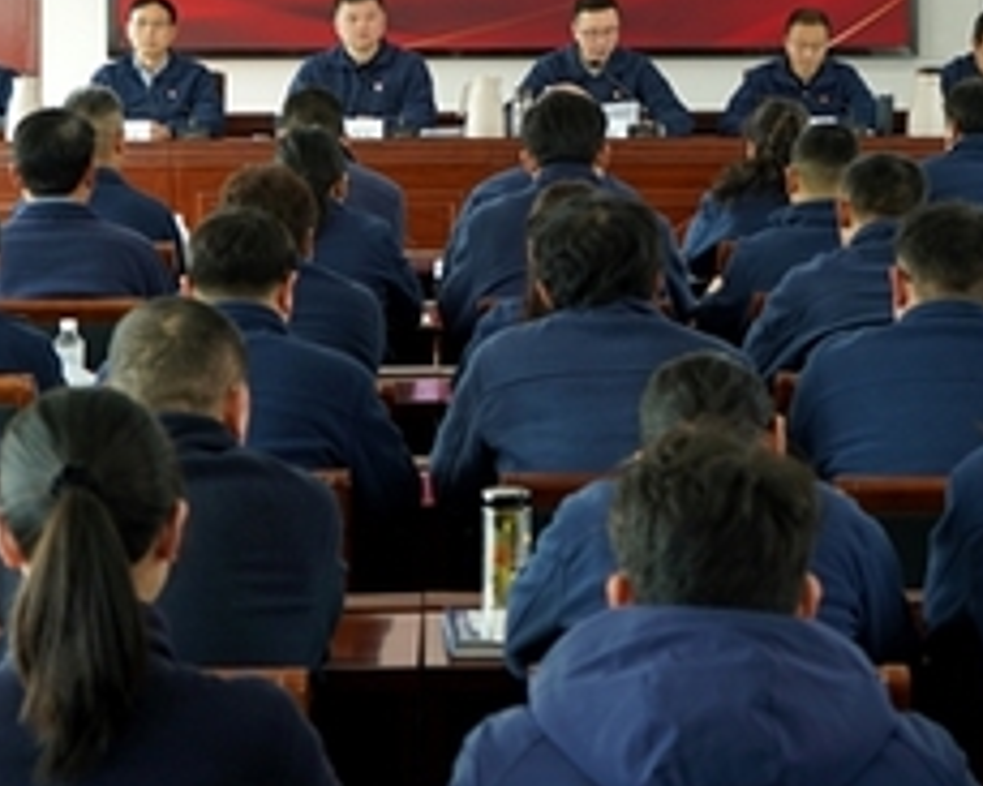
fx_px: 2356
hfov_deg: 23.6
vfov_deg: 18.7
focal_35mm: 81
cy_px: 142
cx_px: 552
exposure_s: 1/60
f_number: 4
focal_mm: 36
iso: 200
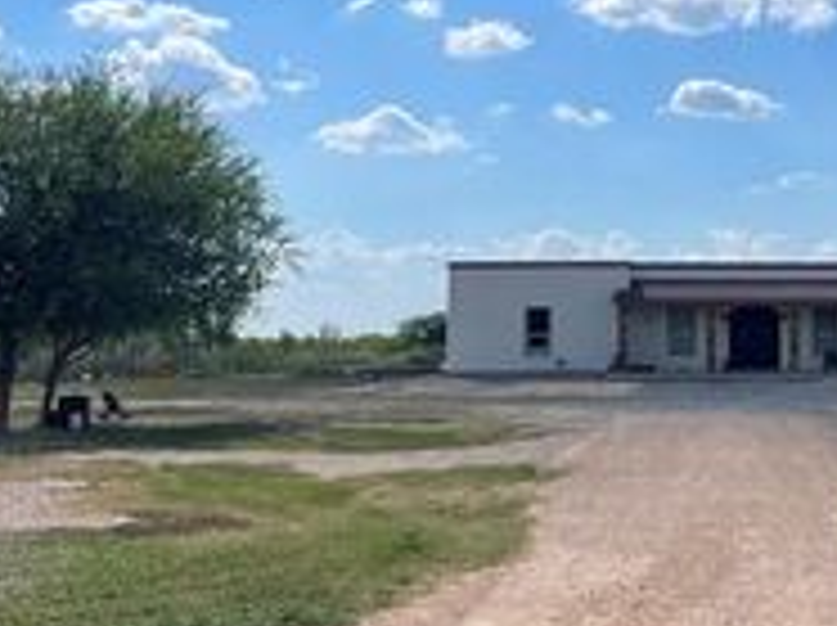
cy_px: 173
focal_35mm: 70
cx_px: 724
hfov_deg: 27.0
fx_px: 1690
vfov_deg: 20.8
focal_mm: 4.2
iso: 32
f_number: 1.6
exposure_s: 1/7813
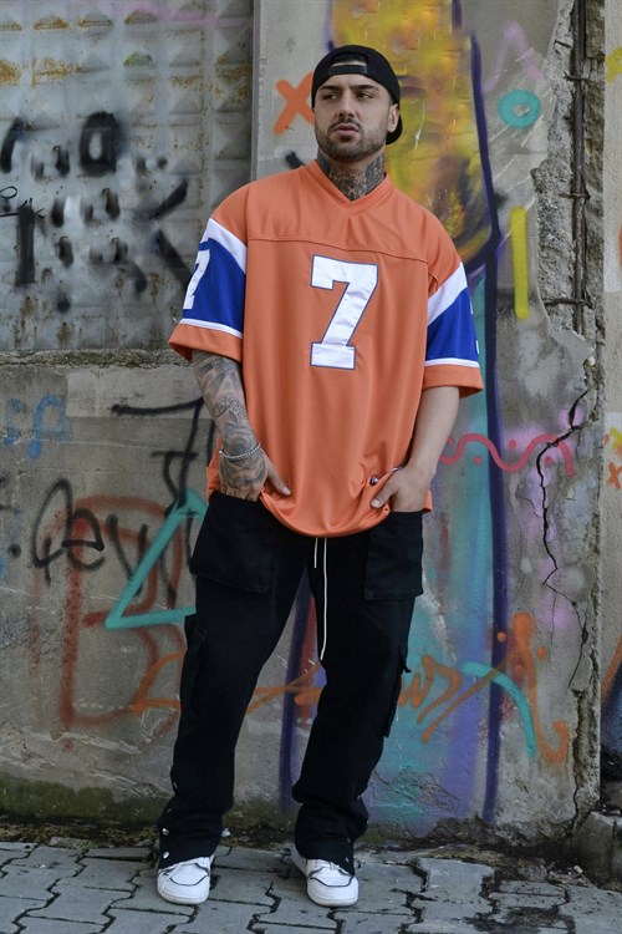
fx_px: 933
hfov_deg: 36.9
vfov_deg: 53.1
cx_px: 311
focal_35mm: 36
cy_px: 467
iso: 400
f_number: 4
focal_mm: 24
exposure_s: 1/500
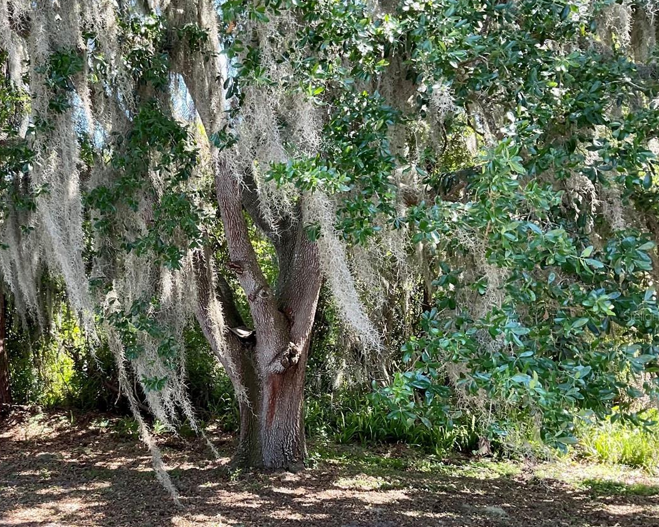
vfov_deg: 34.8
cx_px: 181
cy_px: 316
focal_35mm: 43
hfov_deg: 41.9
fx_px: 839
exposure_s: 1/120
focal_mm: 3
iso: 40
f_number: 1.8
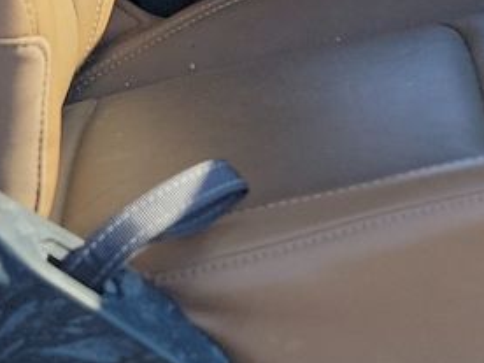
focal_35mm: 139
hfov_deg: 14.0
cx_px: 489
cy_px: -219
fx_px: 1943
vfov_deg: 10.2
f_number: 1.8
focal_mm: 6.7
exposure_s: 1/312
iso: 50
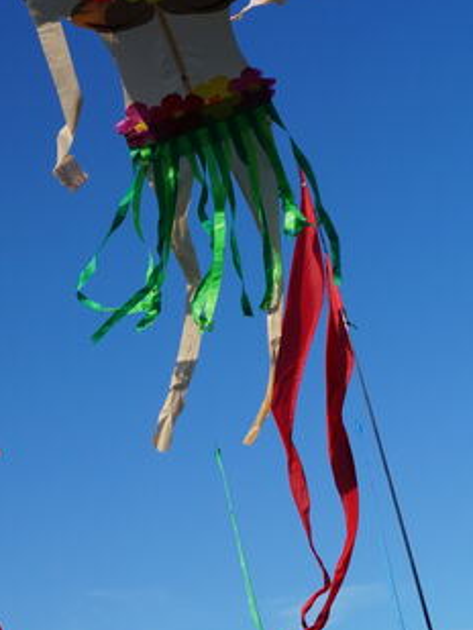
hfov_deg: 17.4
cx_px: -49
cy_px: 318
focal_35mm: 82
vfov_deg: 23.8
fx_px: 1493
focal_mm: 22
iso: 100
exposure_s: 1/250
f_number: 10
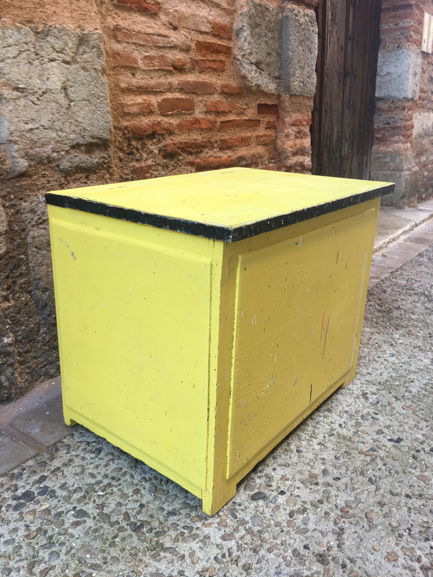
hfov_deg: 48.2
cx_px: 216
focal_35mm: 29
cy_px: 288
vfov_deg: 61.7
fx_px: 484
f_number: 2.2
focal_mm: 4.15
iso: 32
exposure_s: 1/50
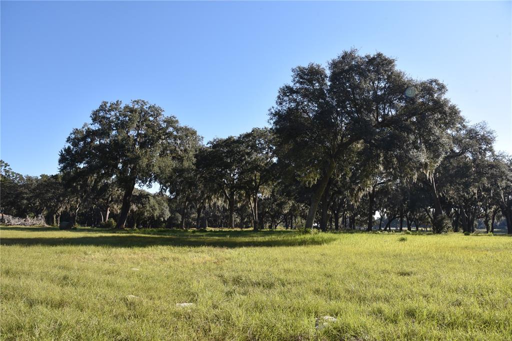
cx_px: 256
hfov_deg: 73.7
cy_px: 170
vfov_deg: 53.1
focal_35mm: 24
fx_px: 341
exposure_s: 1/640
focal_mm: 24
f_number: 13
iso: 1250
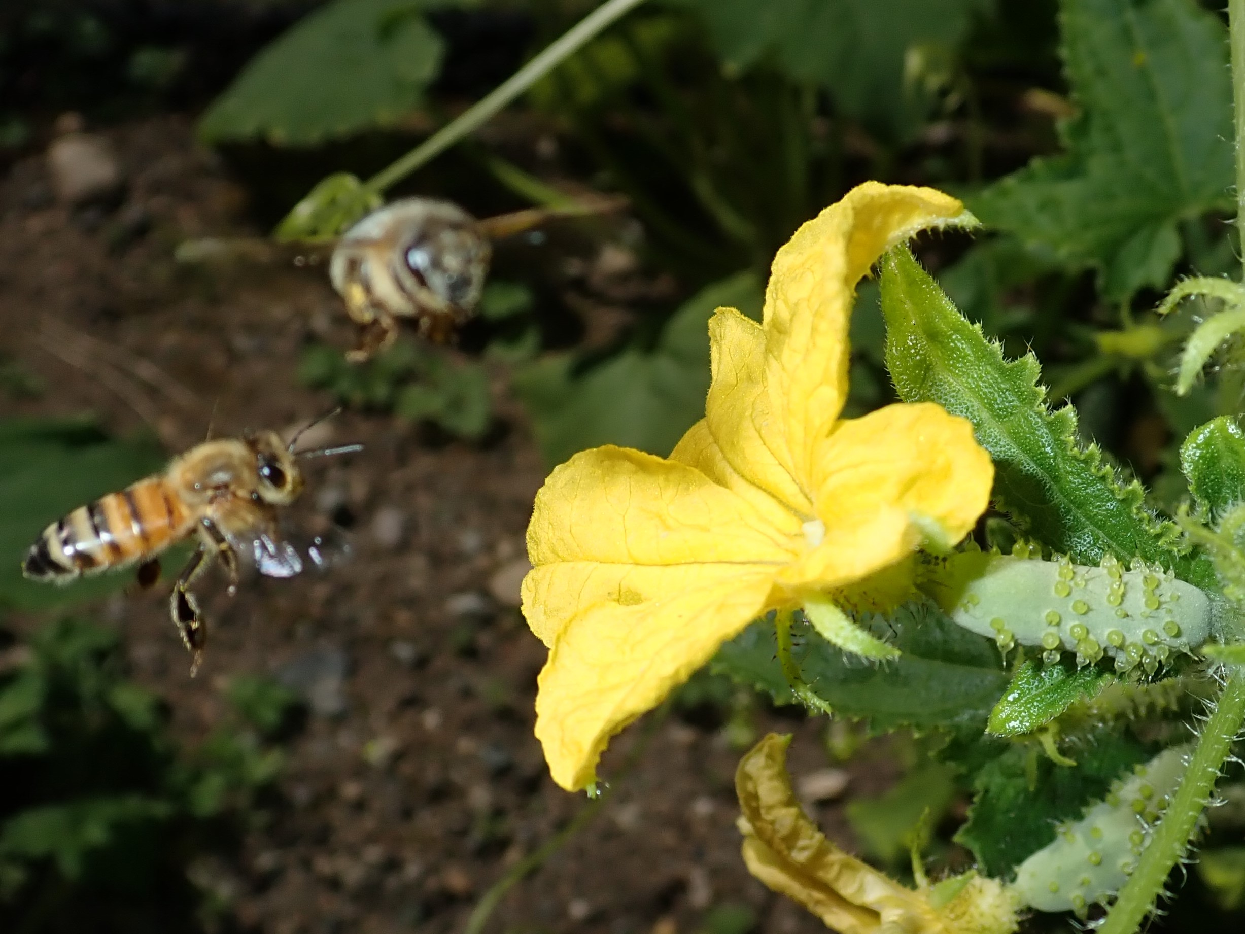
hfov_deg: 60.0
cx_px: 622
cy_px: 467
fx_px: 1079
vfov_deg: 46.8
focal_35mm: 30
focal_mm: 5.5
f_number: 9
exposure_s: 1/500
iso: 100
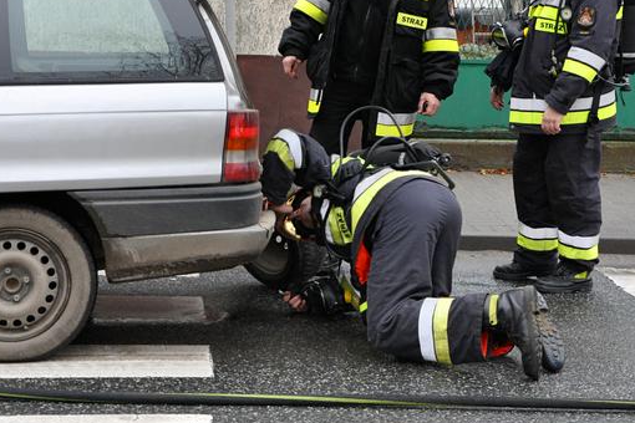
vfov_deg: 14.4
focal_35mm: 95
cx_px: 339
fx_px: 1676
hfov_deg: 21.5
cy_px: 135
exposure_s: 1/60
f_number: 8
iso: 800
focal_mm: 38
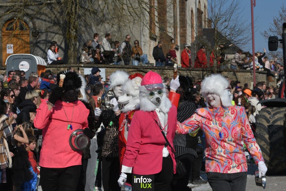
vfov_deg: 13.0
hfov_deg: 19.5
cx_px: 143
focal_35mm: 105
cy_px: 96
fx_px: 834
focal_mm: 70
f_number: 11
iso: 100
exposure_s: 1/400
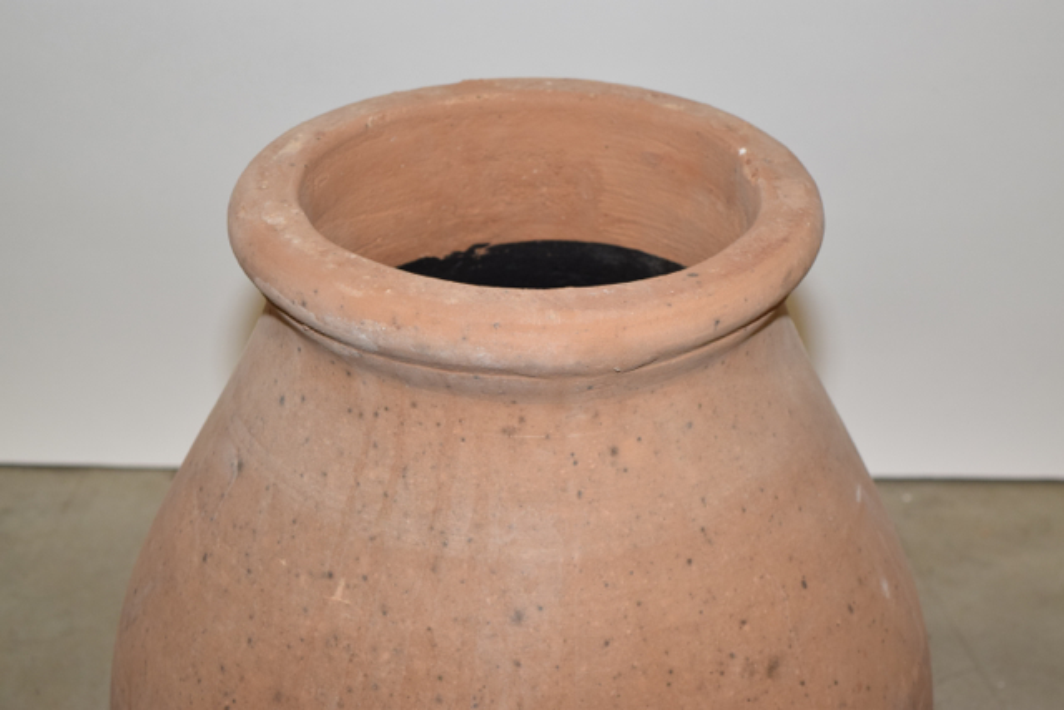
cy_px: 355
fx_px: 2439
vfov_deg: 16.6
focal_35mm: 82
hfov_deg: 24.6
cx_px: 532
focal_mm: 55
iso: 800
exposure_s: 1/125
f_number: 5.6
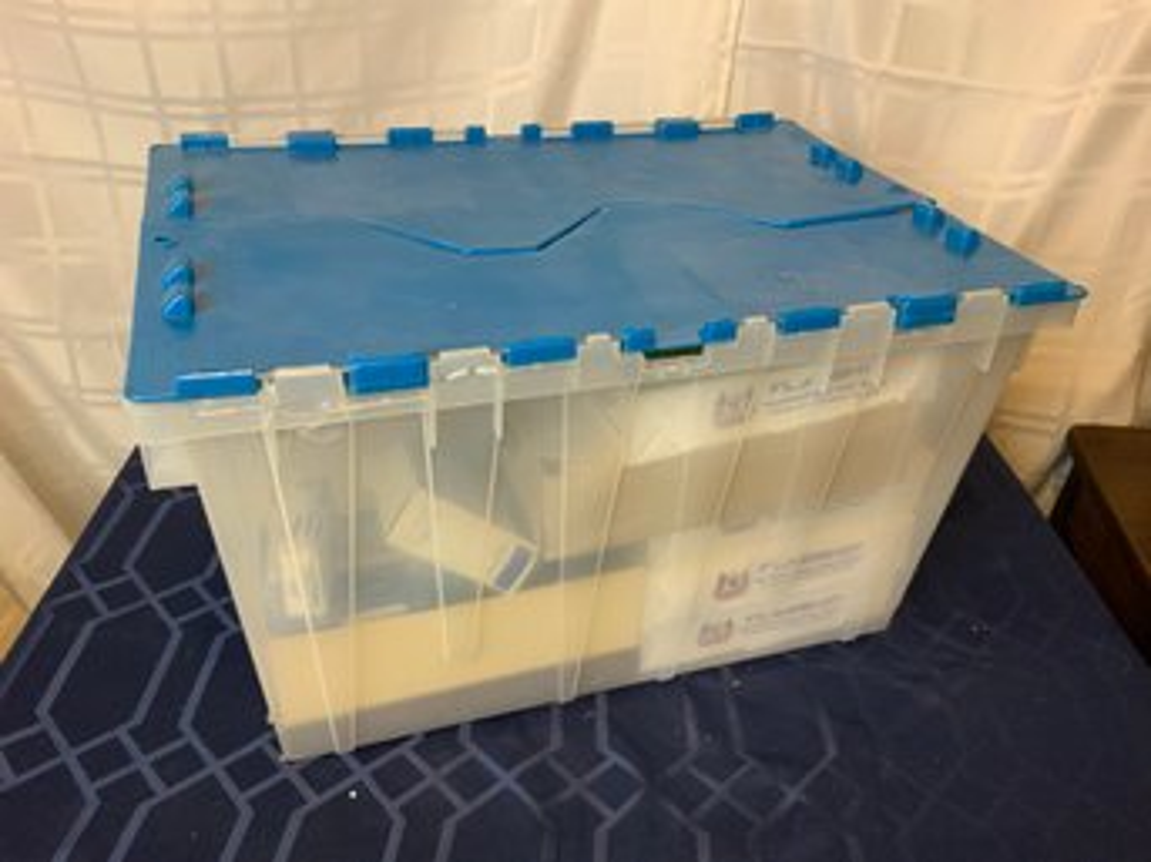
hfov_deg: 61.7
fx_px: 964
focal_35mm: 29
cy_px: 431
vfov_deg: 48.2
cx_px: 576
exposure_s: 1/60
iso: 200
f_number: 1.8
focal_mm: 3
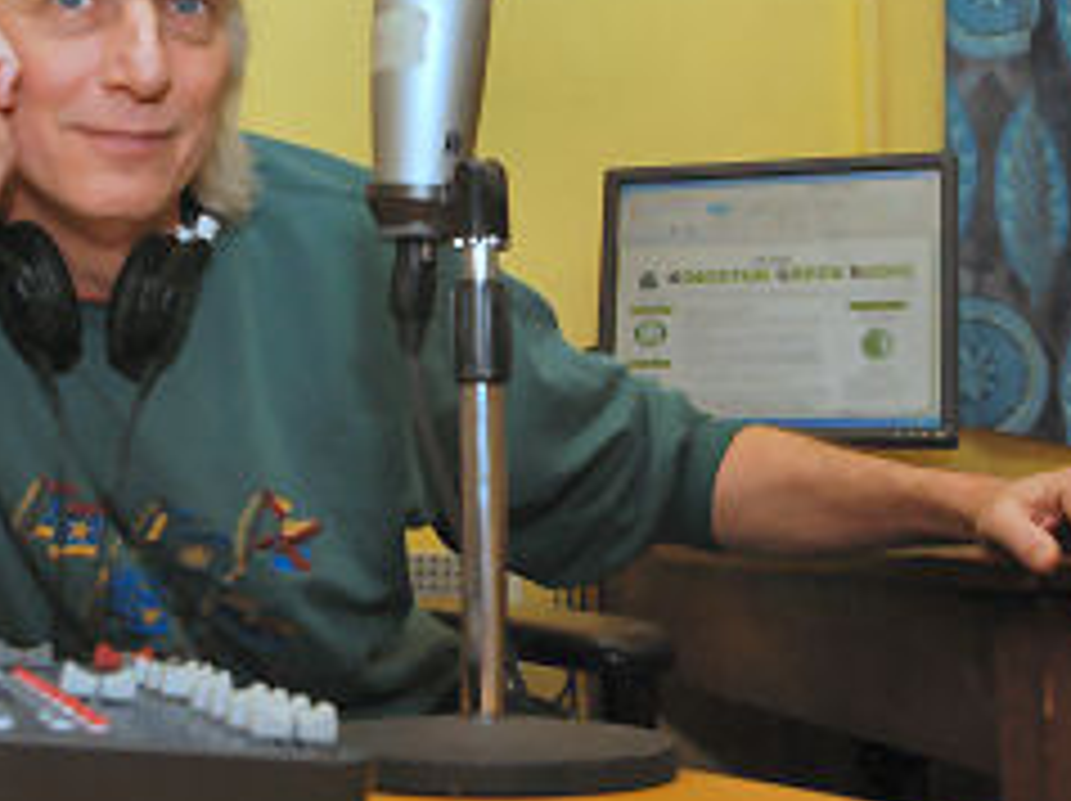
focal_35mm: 61
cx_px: 382
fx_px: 1880
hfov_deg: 31.6
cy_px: 320
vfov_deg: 24.0
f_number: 10
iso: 500
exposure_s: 1/80
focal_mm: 25
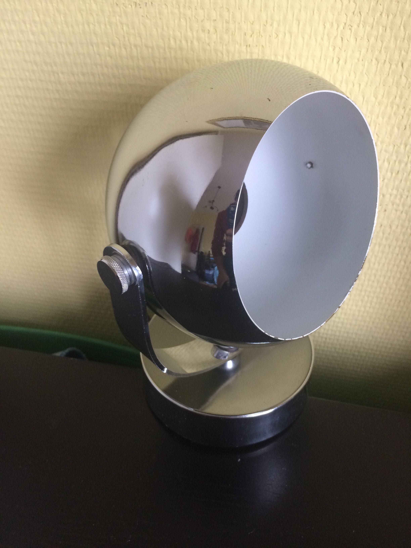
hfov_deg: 48.2
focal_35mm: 29
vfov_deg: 61.7
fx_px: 459
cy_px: 274
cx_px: 206
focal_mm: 4.15
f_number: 2.2
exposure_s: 1/33
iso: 125
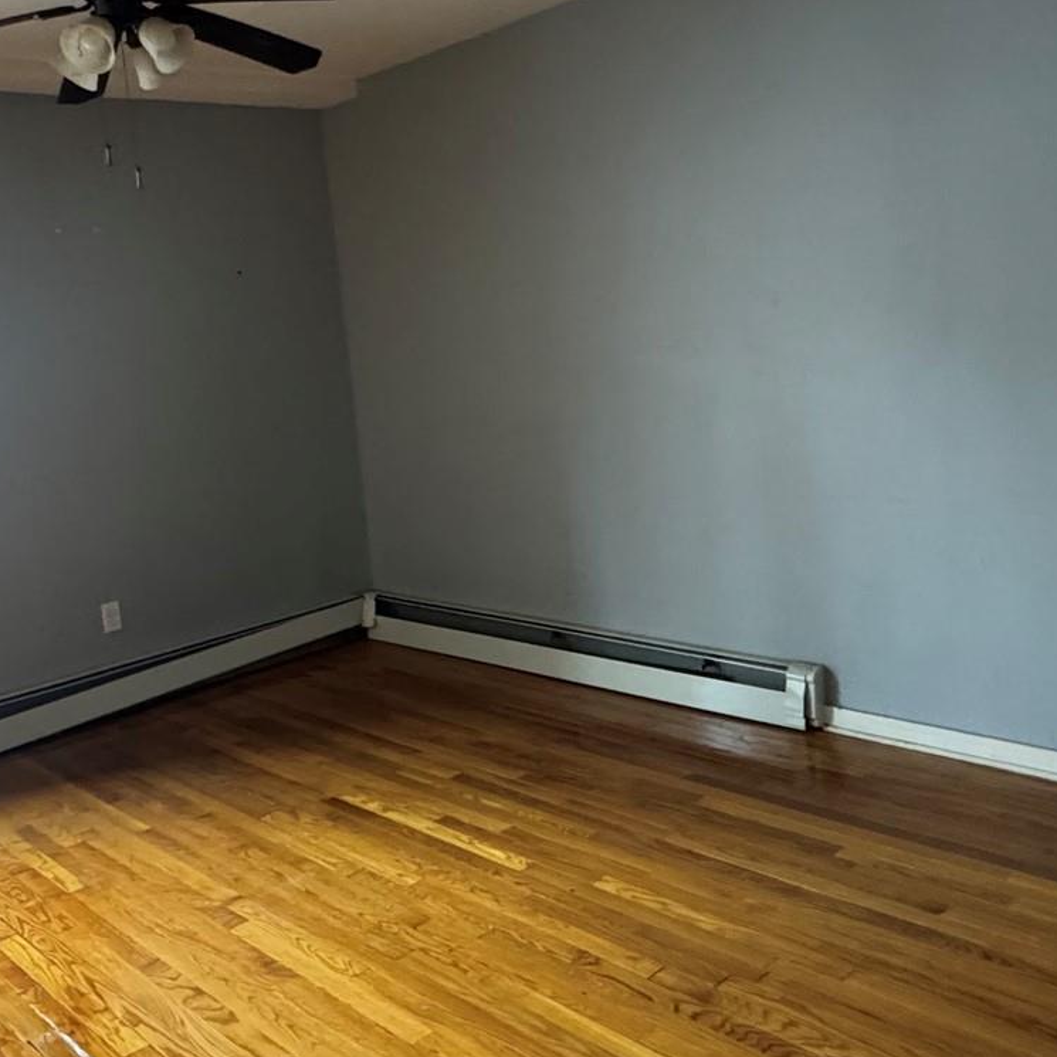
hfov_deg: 48.3
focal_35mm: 34
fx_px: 1175
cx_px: 441
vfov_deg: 48.3
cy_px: 450
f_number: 2.2
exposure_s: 1/60
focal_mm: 2.22
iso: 1000
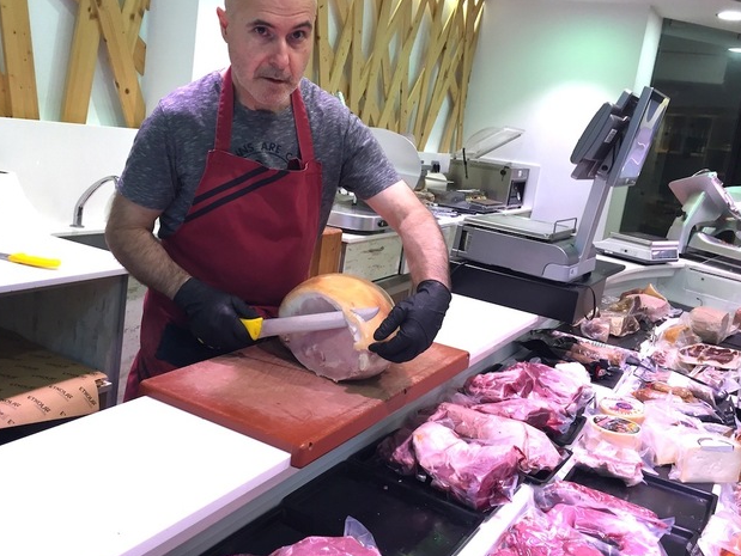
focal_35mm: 34
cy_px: 264
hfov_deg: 53.9
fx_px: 728
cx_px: 362
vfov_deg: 41.8
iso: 40
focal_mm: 4.15
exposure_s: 1/33
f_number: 2.2
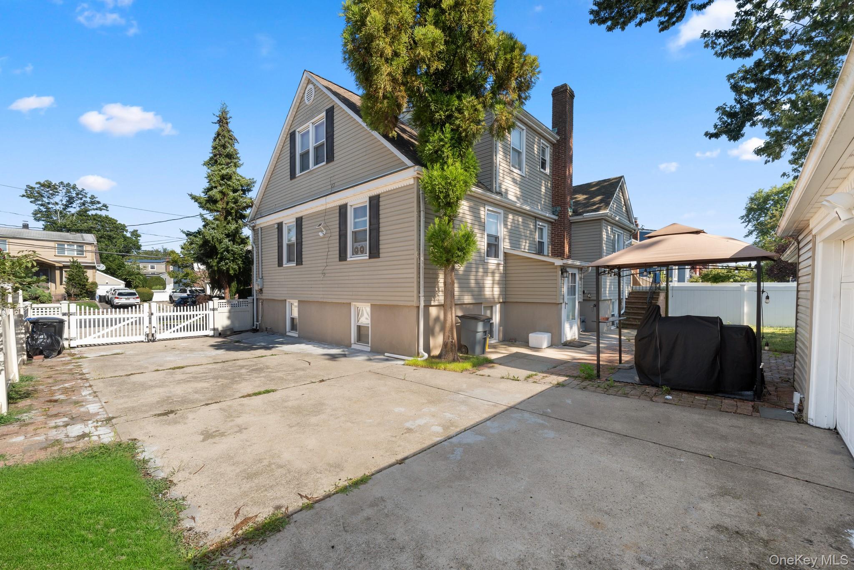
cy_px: 285
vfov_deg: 81.2
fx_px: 332
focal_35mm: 14
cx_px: 427
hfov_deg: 104.3
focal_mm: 14
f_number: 10
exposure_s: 1/125
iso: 800
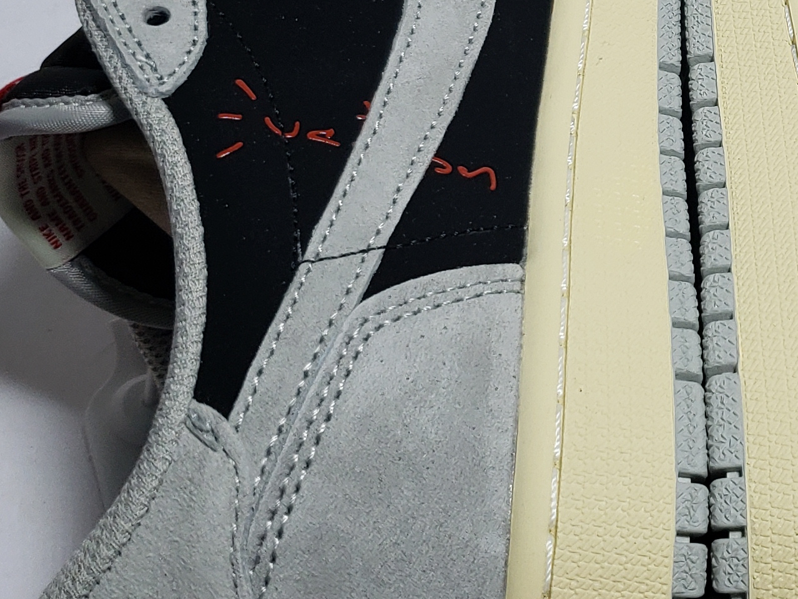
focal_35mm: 82
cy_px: 110
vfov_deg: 17.8
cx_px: 755
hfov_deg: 23.1
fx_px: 1891
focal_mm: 4.3
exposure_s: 1/631
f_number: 1.5
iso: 50
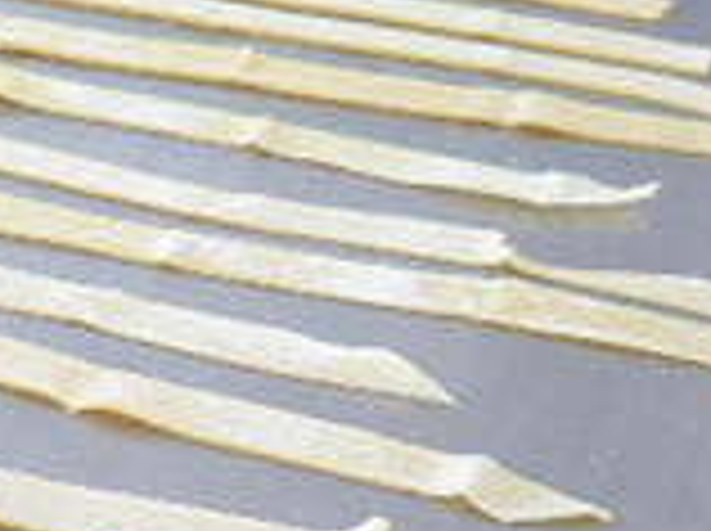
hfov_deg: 17.2
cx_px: -50
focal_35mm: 111
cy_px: 430
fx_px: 2276
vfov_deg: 13.2
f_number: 2.8
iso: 100
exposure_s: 1/25
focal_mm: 5.8
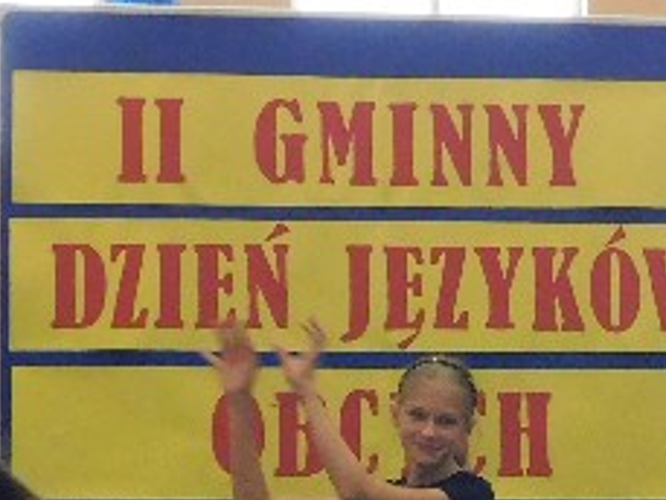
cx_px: 553
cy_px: 442
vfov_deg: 7.4
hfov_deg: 9.8
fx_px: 3869
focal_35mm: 201
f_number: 3.7
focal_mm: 8
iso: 800
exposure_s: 1/60
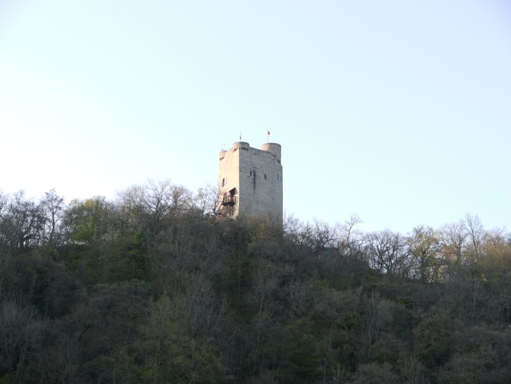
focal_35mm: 90
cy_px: 192
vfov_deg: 16.4
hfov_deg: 21.8
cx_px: 256
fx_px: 1329
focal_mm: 45
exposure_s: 1/80
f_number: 6.3
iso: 100
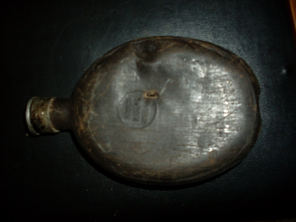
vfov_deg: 37.7
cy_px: 111
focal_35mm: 38
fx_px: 325
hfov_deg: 49.0
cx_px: 148
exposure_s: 1/45
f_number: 2.8
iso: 100
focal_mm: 6.3
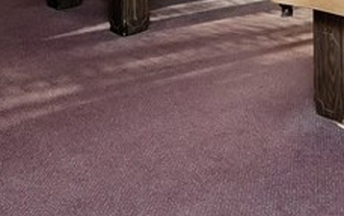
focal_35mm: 64
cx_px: 358
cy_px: -185
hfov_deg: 29.5
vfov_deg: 16.6
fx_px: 601
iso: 800
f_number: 7.1
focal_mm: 14
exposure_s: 1/200
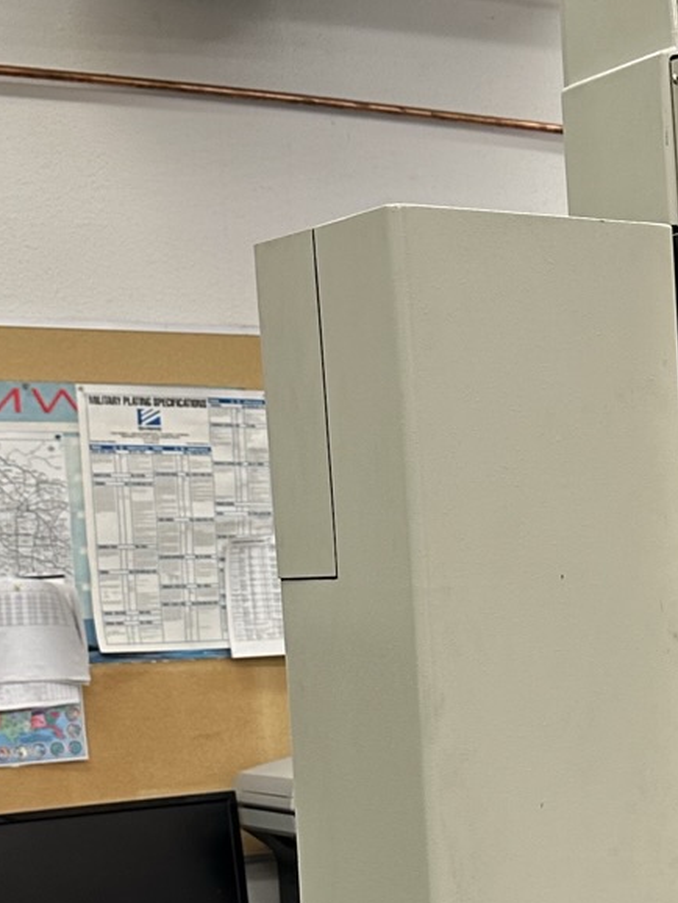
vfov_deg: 22.6
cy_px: 762
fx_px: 2218
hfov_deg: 16.3
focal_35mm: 85
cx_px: 906
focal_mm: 6.86
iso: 100
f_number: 1.78
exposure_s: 1/120
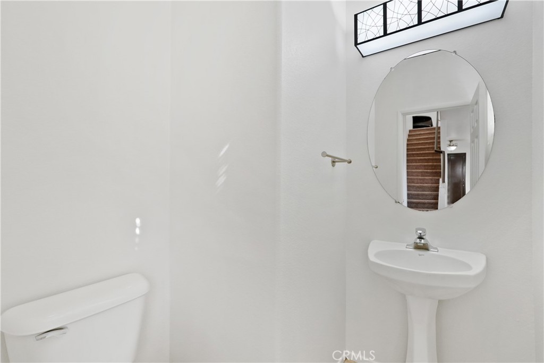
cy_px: 182
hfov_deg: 96.7
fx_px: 242
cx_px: 272
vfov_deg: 73.8
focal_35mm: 16
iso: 640
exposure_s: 1/15
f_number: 5
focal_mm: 16
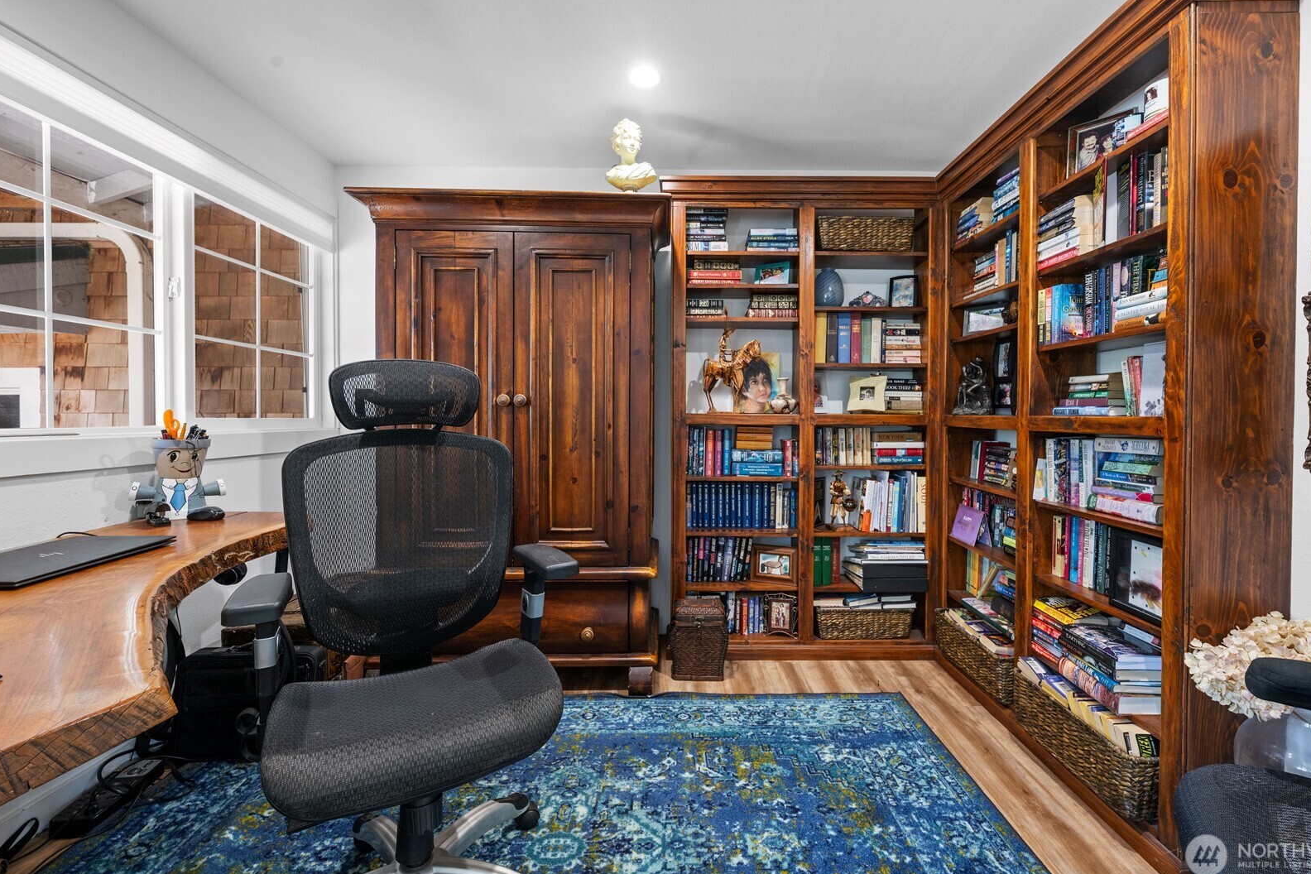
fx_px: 546
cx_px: 685
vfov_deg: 77.3
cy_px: 419
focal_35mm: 15
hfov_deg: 100.3
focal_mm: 14
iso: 400
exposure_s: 1/3
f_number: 9
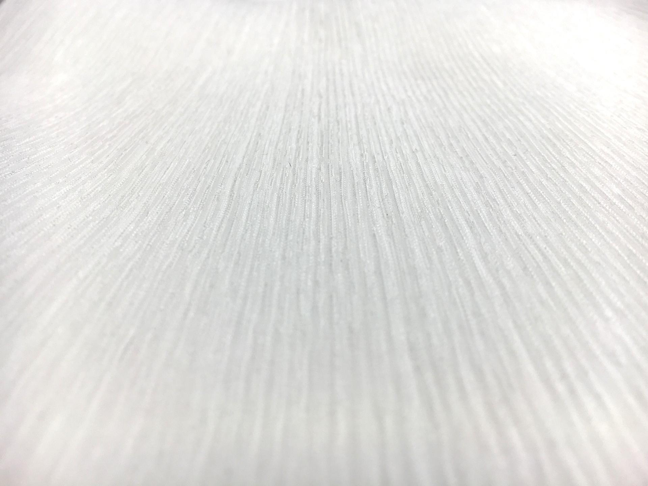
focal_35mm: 29
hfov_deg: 61.7
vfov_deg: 48.2
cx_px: 324
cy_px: 243
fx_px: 543
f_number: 2.2
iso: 25
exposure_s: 1/60
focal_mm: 4.15
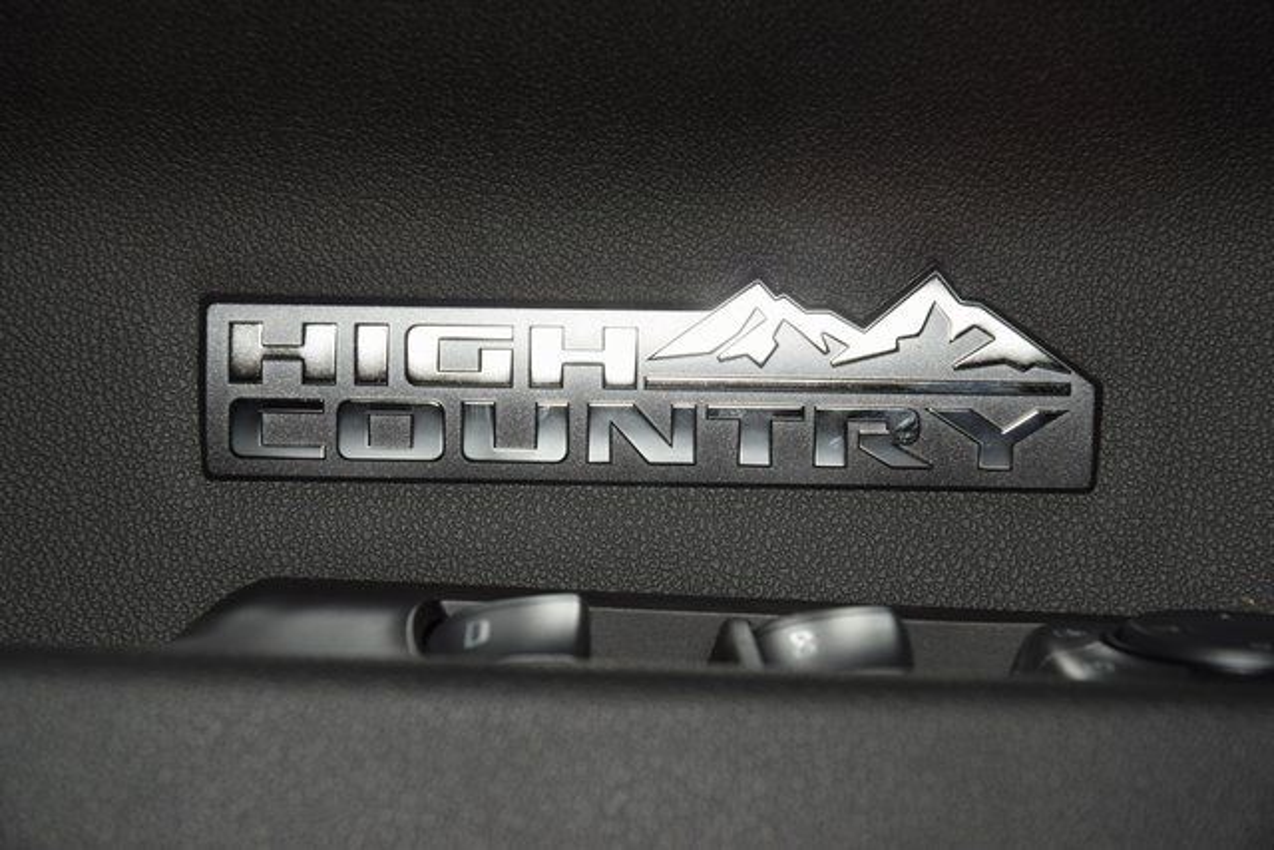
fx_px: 3716
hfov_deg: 19.5
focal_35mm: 105
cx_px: 637
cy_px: 425
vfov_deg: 13.0
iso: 100
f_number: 8
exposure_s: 1/125
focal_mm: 70
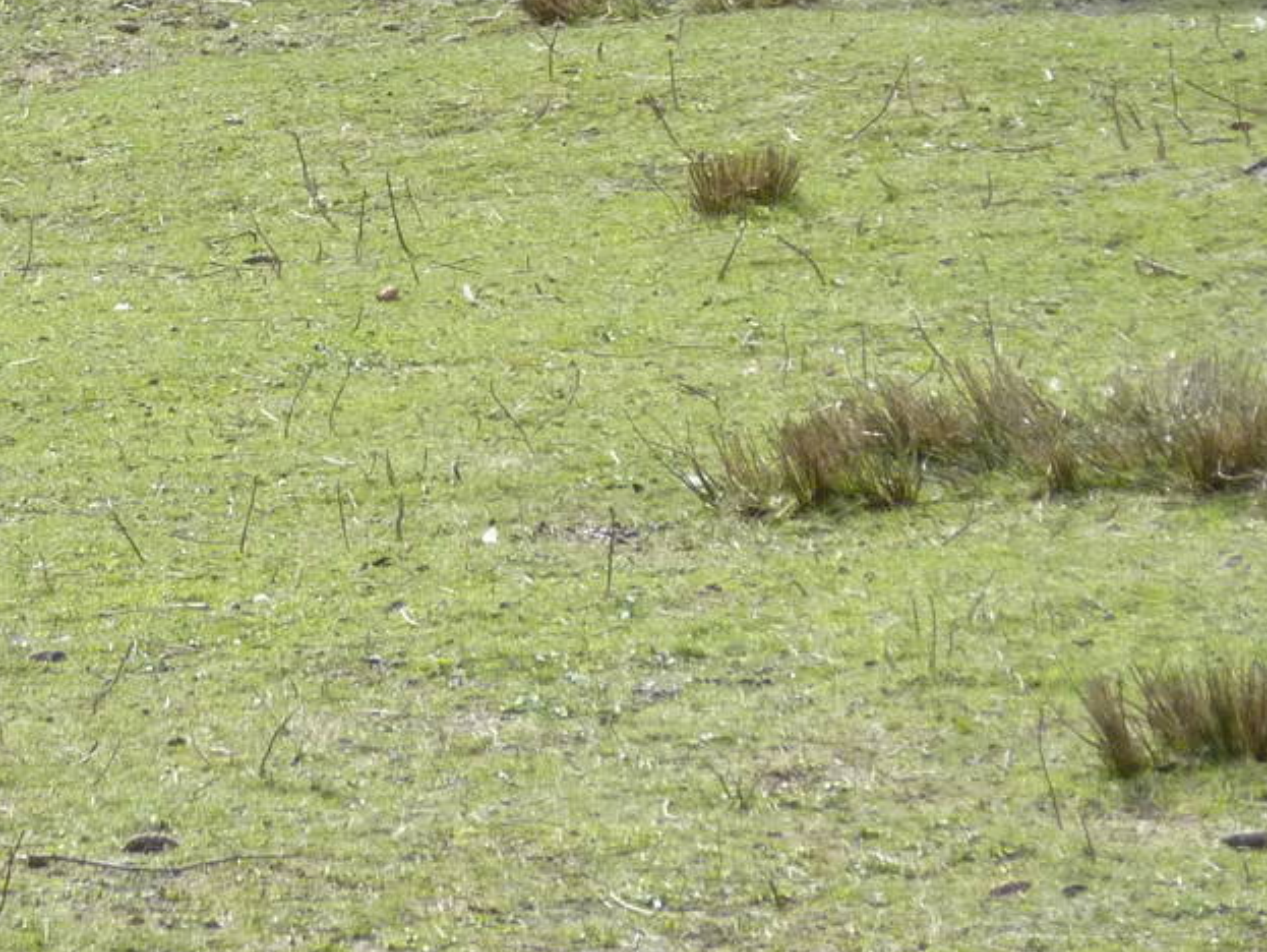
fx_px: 19740
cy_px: -195
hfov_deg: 3.7
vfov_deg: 2.8
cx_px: 144
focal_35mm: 539
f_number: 4.6
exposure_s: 1/500
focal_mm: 34.4
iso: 250
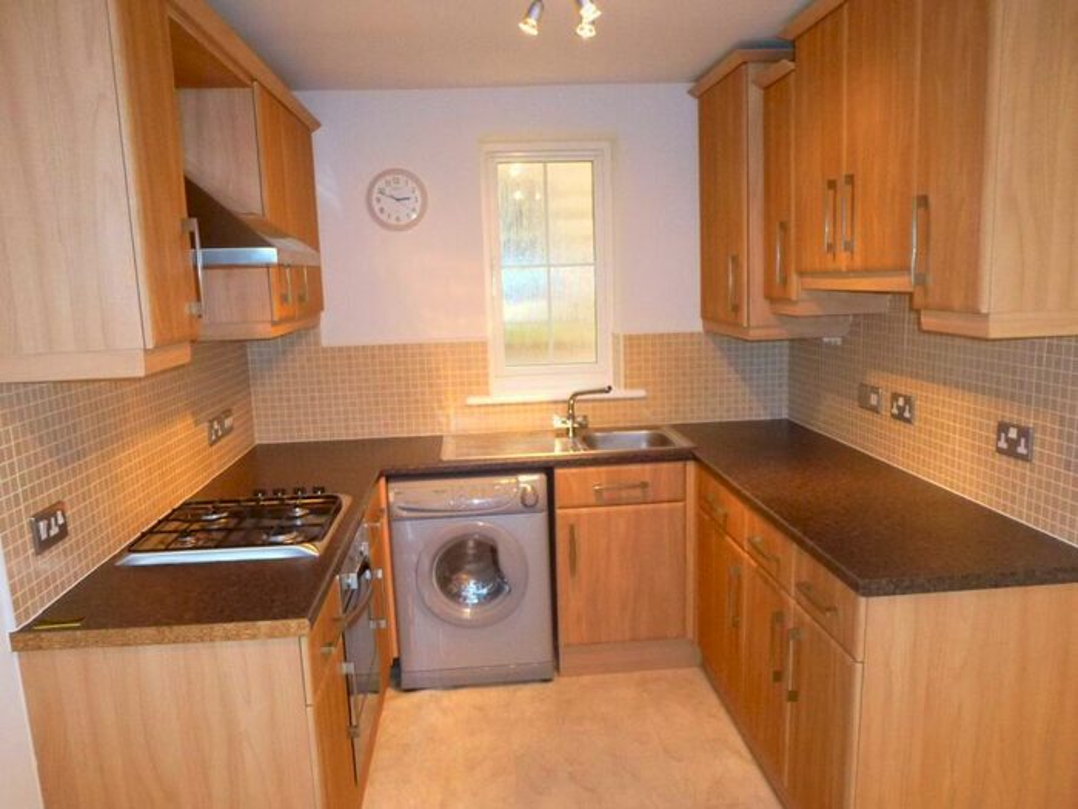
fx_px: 747
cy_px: 404
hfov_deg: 71.6
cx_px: 539
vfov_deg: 56.8
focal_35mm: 24
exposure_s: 1/60
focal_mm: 4.3
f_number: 3.3
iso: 800
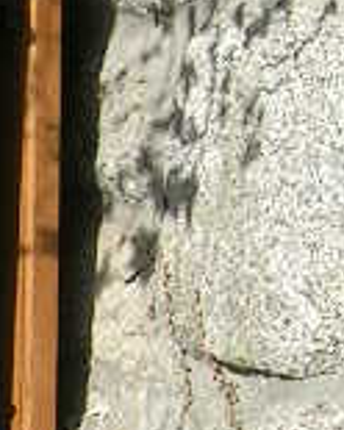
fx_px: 2863
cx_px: -252
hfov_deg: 6.7
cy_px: 560
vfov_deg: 8.5
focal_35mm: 225
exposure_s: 1/347
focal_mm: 5.4
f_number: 4.8
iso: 50
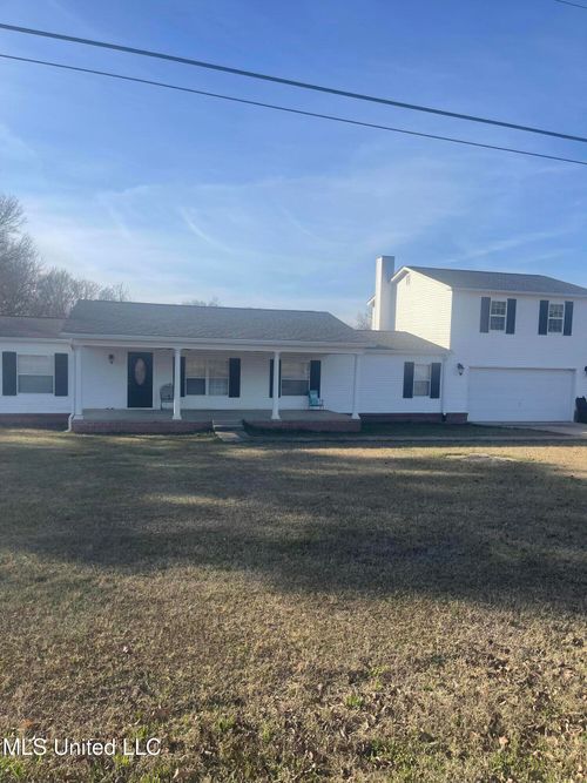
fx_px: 565
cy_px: 392
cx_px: 294
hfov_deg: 54.9
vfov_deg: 69.4
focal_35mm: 25
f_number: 1.6
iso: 32
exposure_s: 1/3559
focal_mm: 5.1
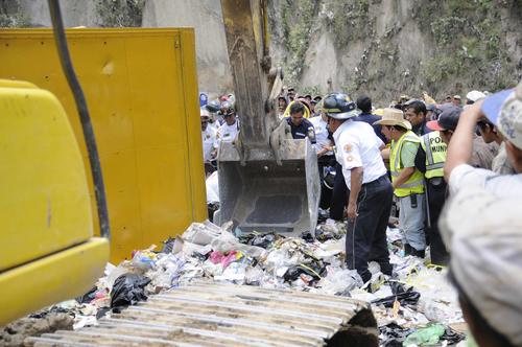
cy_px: 174
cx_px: 261
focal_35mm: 51
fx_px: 739
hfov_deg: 38.9
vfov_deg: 26.4
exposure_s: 1/800
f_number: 3.3
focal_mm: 34
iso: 200
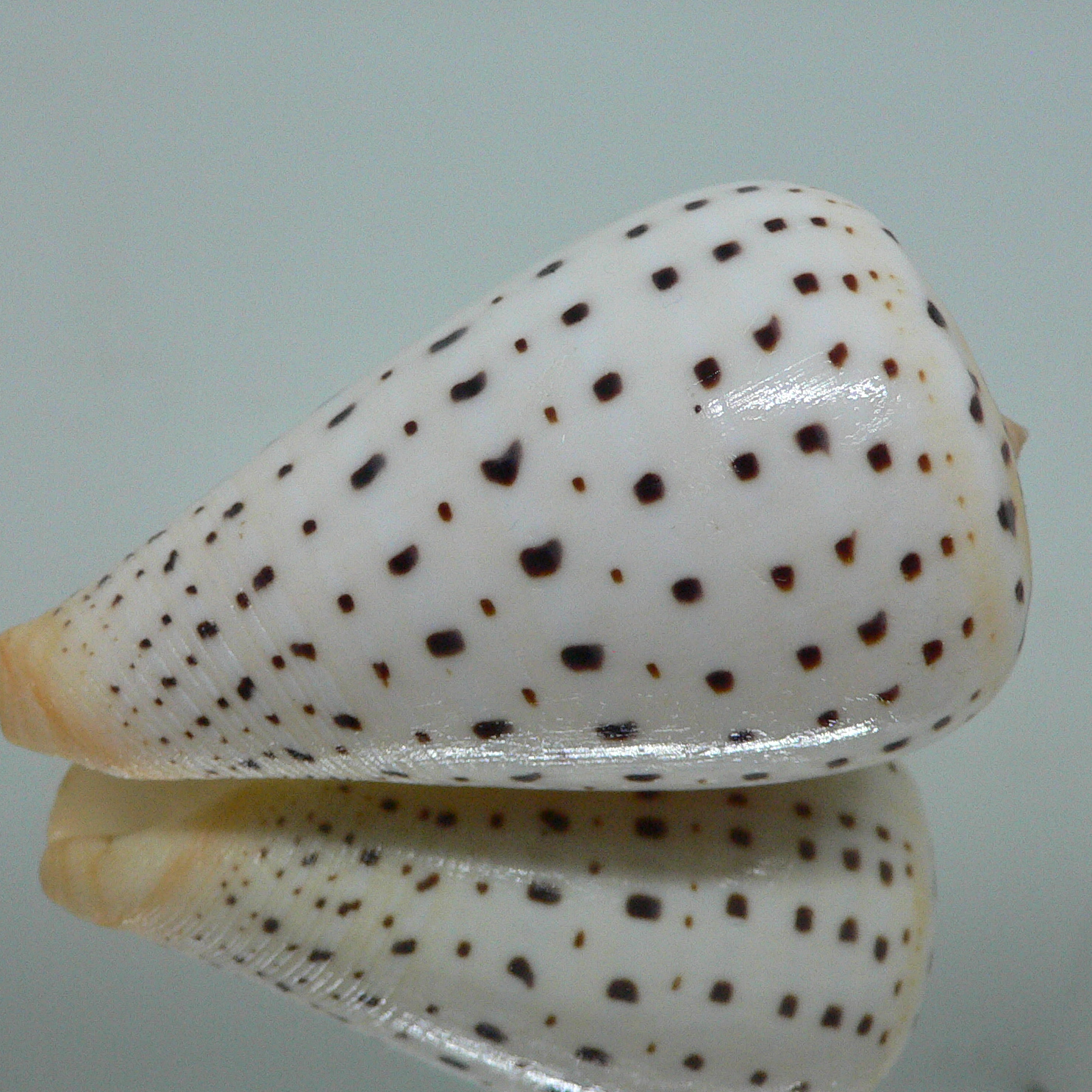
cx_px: 531
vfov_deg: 40.0
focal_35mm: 42
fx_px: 1499
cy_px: 542
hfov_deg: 40.0
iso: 200
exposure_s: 1/60
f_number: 2.8
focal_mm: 4.6
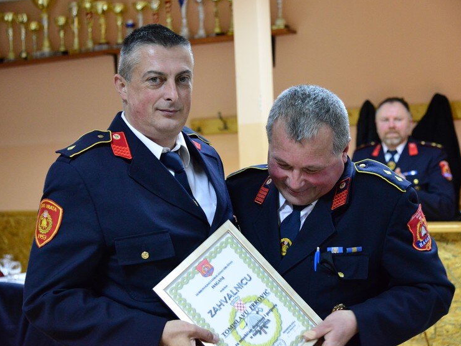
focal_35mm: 60
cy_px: 172
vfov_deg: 24.4
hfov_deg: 32.2
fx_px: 799
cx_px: 229
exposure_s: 1/80
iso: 6400
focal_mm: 55
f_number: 4
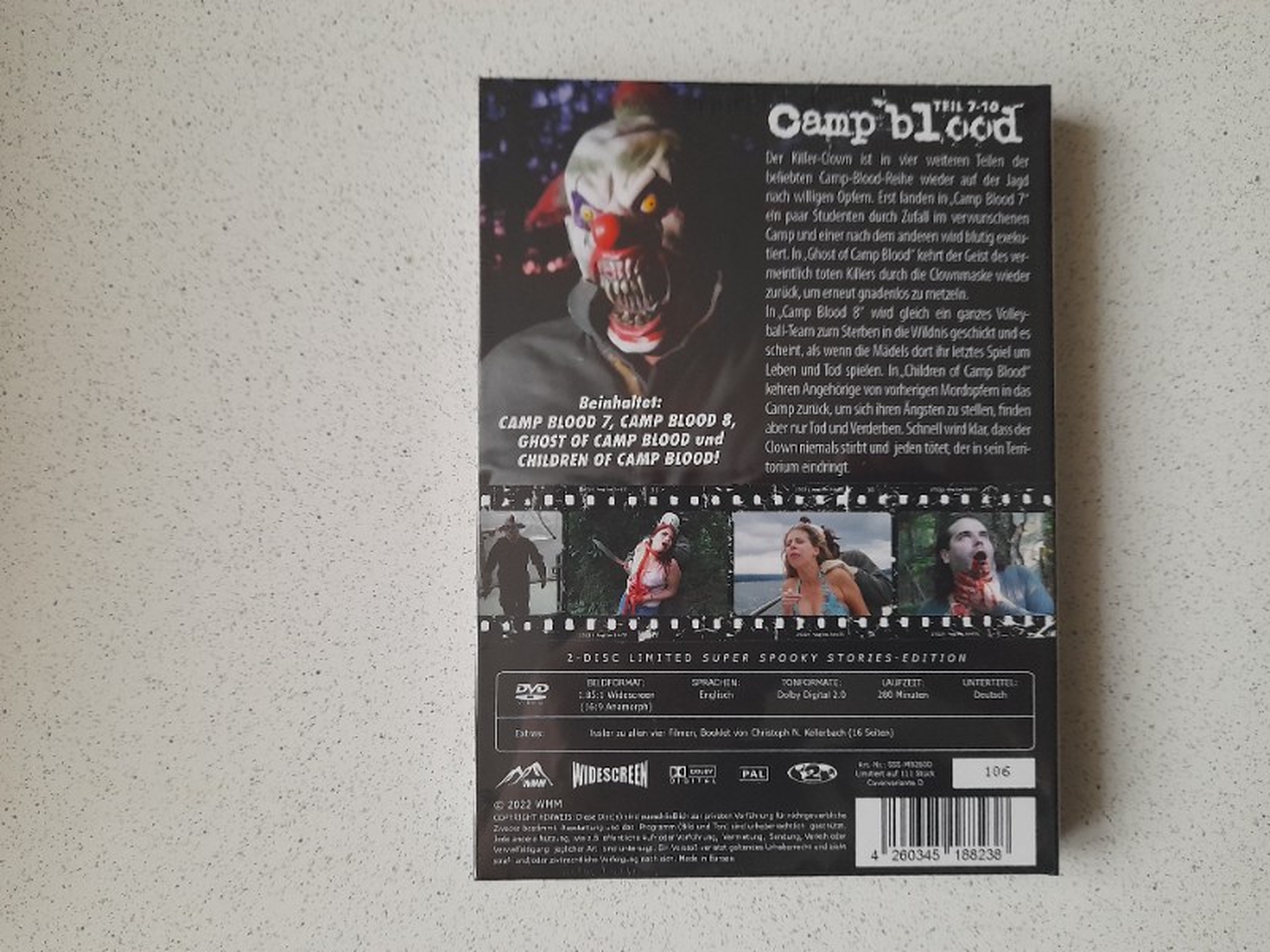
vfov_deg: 54.9
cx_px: 635
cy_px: 476
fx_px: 917
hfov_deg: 69.4
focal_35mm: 25
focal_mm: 4.6
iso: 320
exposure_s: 1/33
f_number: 2
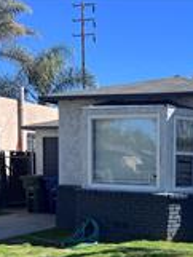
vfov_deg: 34.0
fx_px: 408
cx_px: 203
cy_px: 201
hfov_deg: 25.0
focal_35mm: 55
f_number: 1.5
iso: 50
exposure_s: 1/2404
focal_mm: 5.7
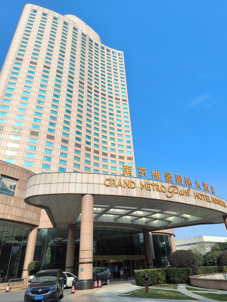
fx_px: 201
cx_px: 114
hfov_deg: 58.9
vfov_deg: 73.9
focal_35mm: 23
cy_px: 151
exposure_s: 1/2500
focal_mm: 5.35
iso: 80
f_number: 1.7
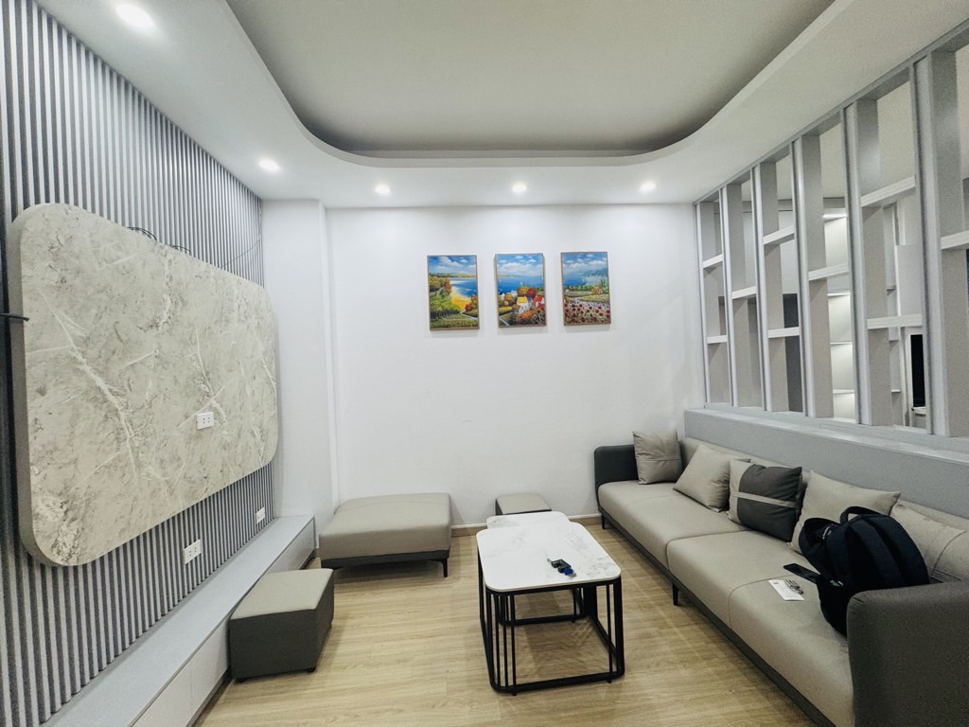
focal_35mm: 14
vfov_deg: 85.7
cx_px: 484
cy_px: 364
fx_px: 392
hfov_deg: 102.1
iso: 125
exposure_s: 1/100
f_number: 2.2
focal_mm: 2.22
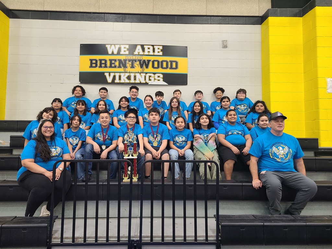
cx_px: 166
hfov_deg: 67.3
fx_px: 249
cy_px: 124
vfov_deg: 53.1
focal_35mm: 26
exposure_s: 1/60
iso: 125
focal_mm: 5.4
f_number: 1.8
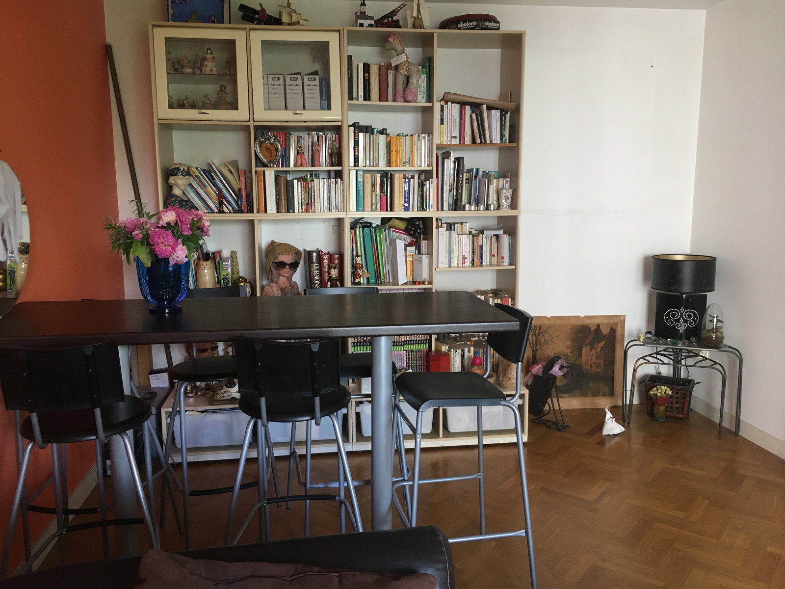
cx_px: 392
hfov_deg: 61.7
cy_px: 294
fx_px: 658
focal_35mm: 29
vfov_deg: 48.2
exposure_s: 1/33
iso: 125
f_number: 2.2
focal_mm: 4.15
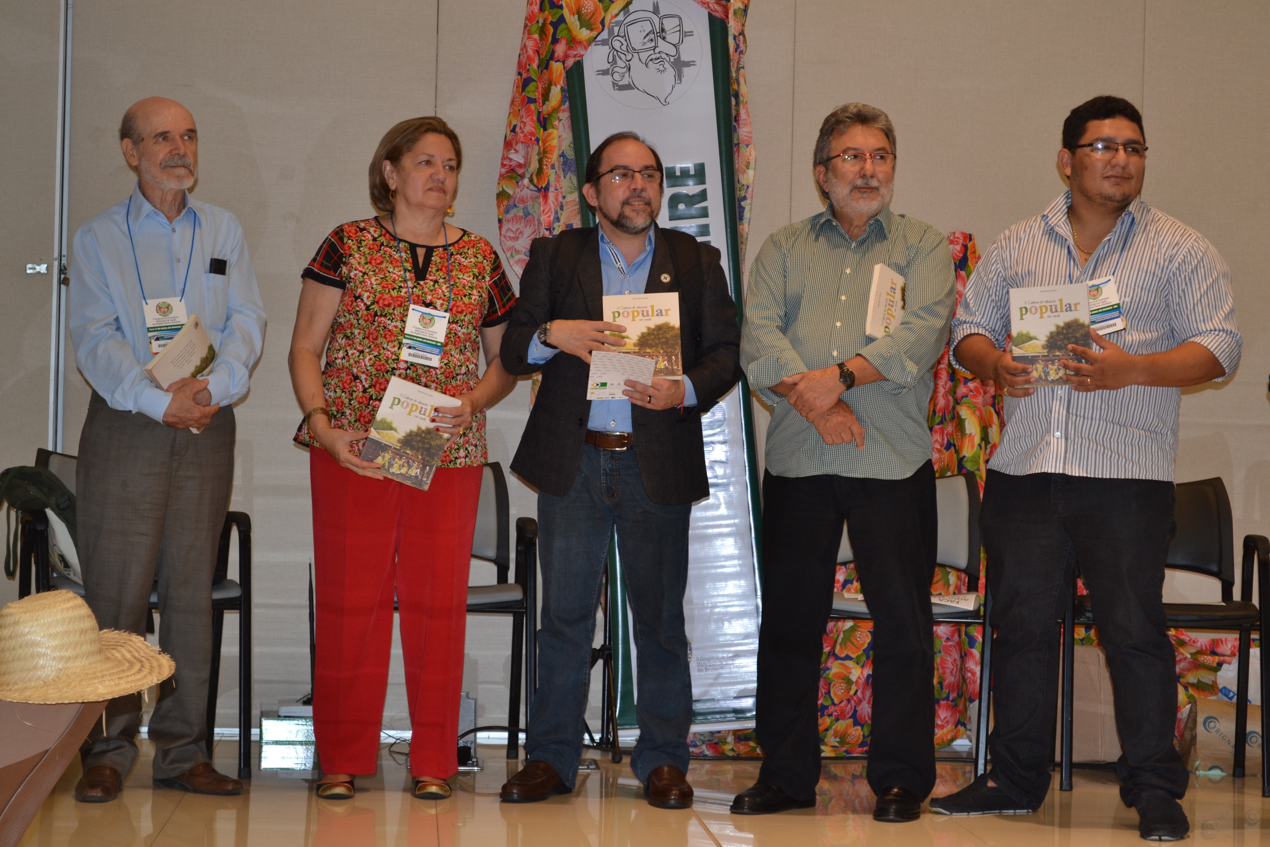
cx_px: 635
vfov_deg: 18.2
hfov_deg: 27.0
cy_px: 424
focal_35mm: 75
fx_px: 2646
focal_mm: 50
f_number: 6.3
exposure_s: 1/60
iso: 400
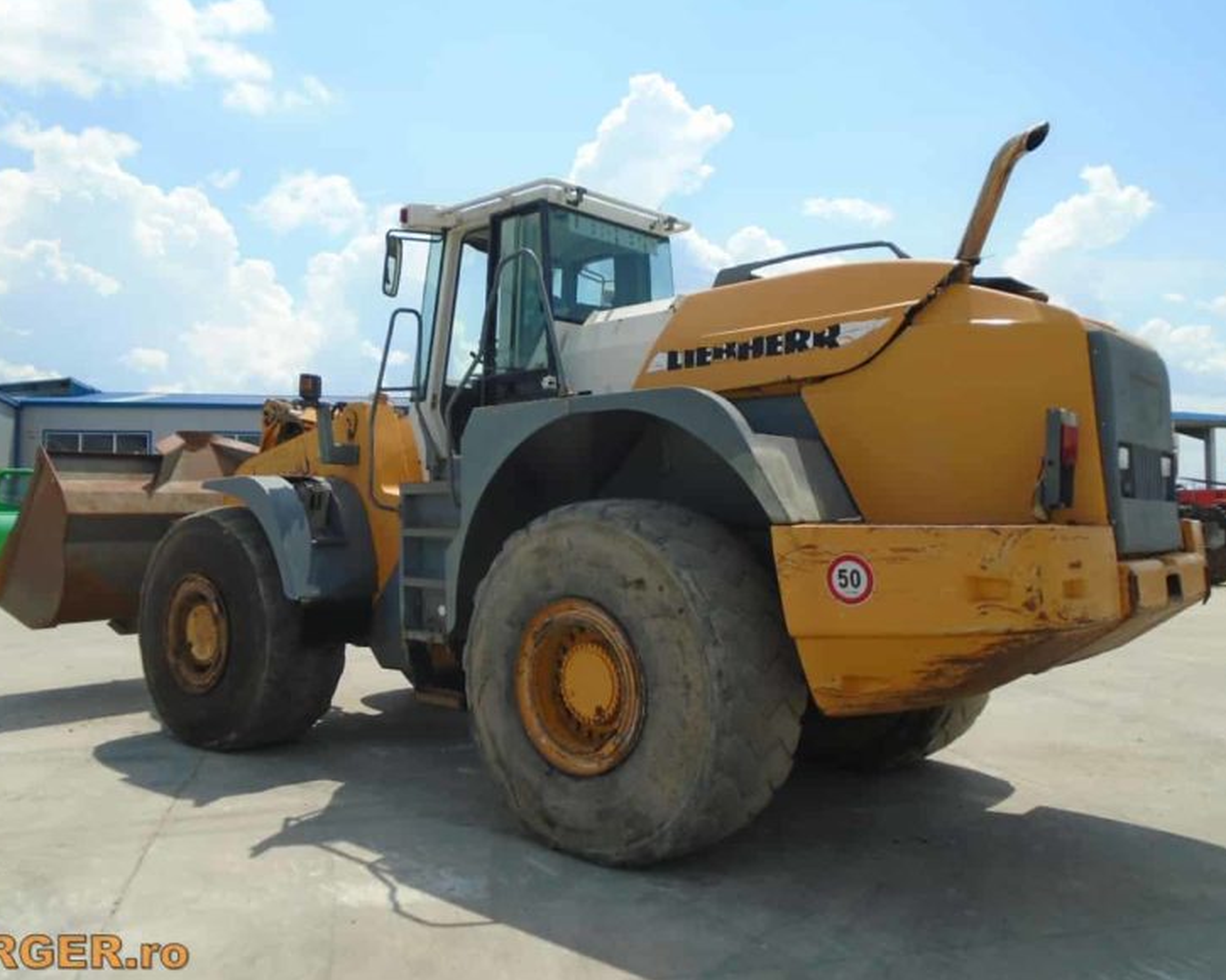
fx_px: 1016
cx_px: 575
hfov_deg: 62.2
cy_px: 476
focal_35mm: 28
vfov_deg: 51.5
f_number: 8
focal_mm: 4.6
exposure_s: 1/250
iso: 100
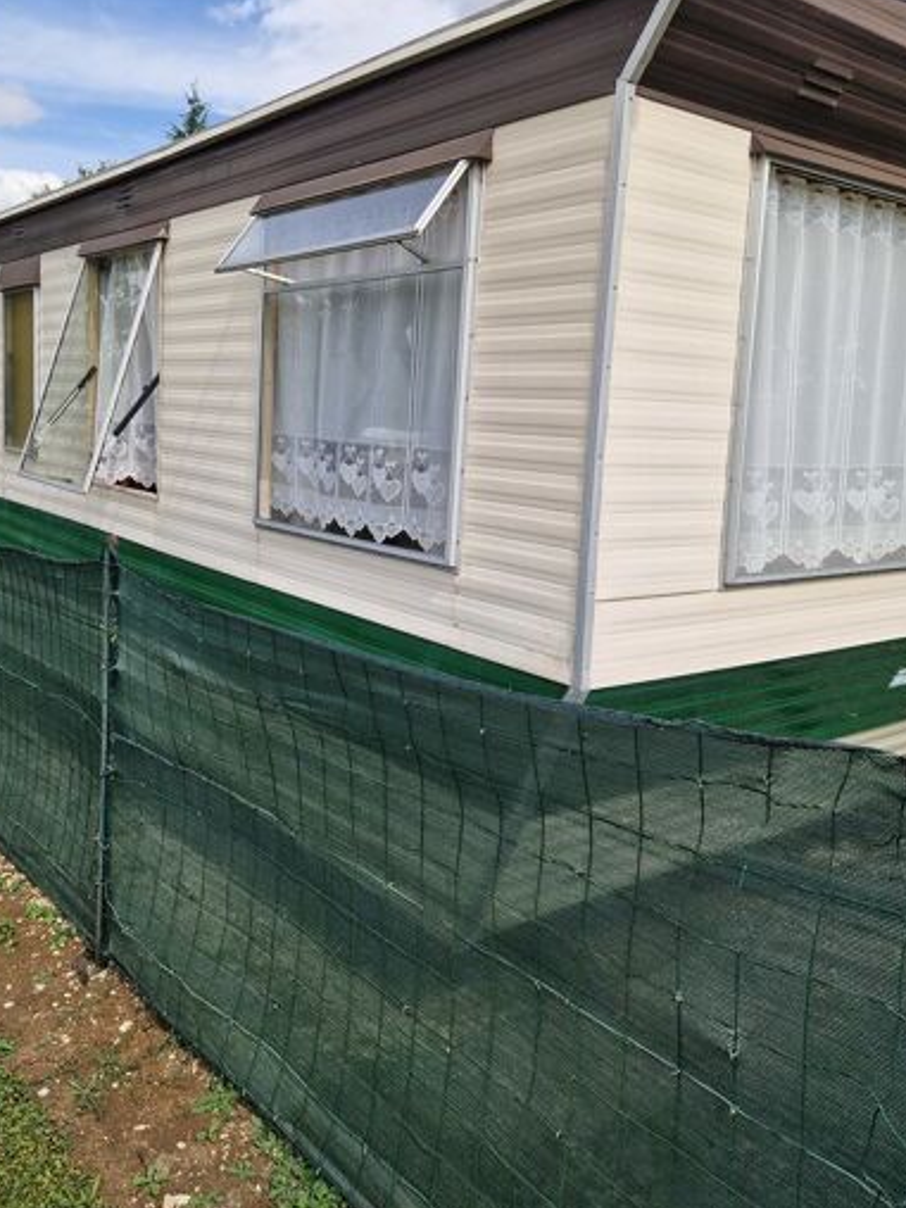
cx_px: 347
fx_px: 1012
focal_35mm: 29
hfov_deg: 47.8
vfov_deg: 61.5
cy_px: 540
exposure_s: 1/1464
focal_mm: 5.4
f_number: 1.8
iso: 50
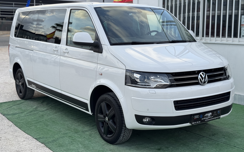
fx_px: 339
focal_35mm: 51
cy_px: 67
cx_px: 122
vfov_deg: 25.3
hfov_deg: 39.6
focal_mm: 6.76
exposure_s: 1/658
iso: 64
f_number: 1.78
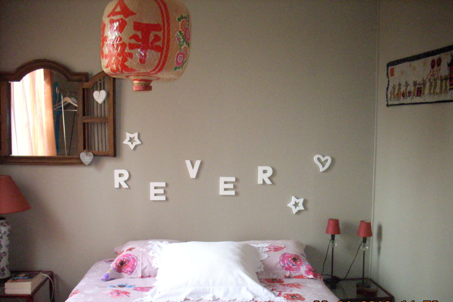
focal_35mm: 39
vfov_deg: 34.2
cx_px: 229
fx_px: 491
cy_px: 171
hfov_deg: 49.5
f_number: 2.8
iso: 672
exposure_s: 1/30
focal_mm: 6.2
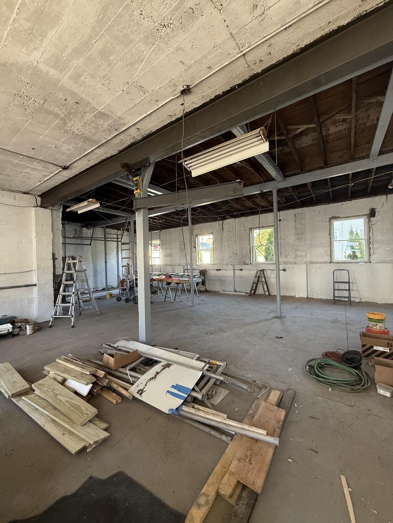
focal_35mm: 14
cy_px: 262
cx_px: 196
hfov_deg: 85.7
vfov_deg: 102.1
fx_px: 212
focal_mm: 2.22
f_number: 2.2
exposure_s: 1/99
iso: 320
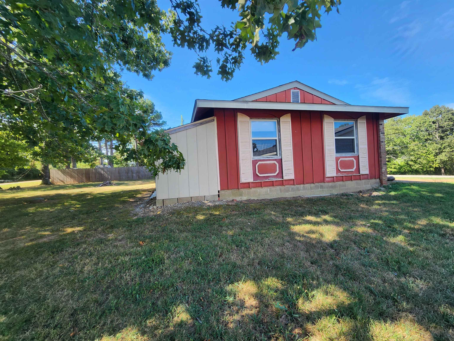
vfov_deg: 89.9
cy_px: 170
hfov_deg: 106.2
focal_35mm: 13
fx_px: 170
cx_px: 227
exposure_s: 1/367
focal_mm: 2.2
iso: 50
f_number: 2.2
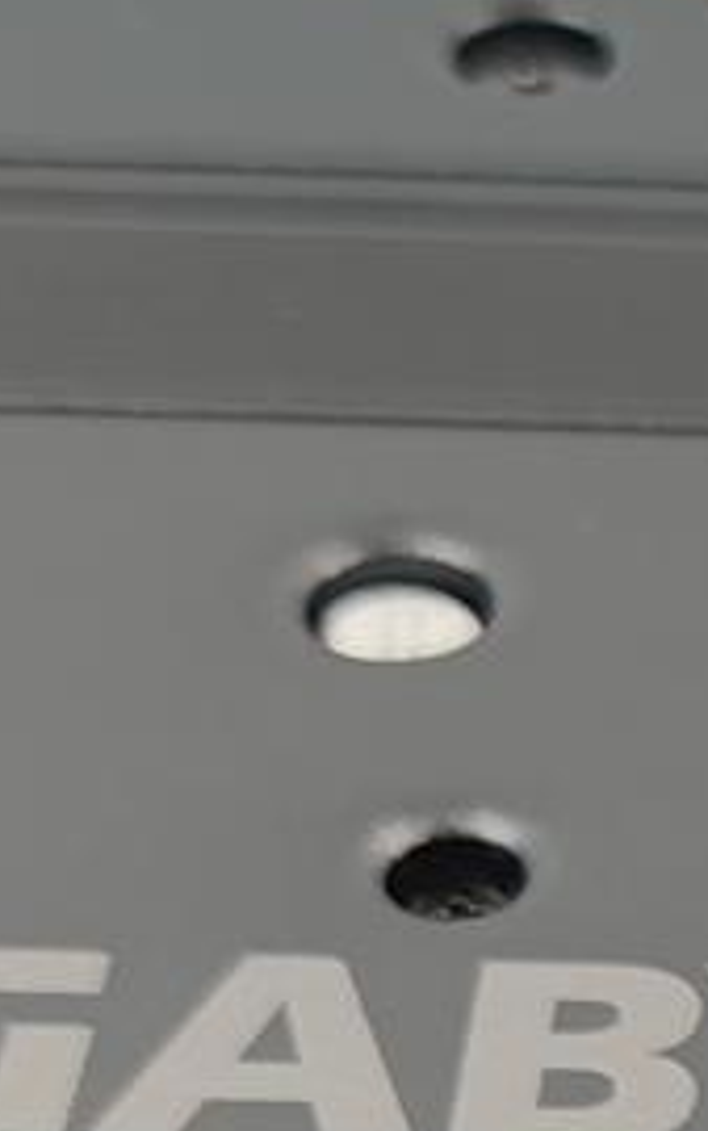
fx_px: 4533
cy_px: 1715
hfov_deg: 8.3
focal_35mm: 147
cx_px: 1567
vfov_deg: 13.4
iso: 73
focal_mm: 6.78
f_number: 1.85
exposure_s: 1/100
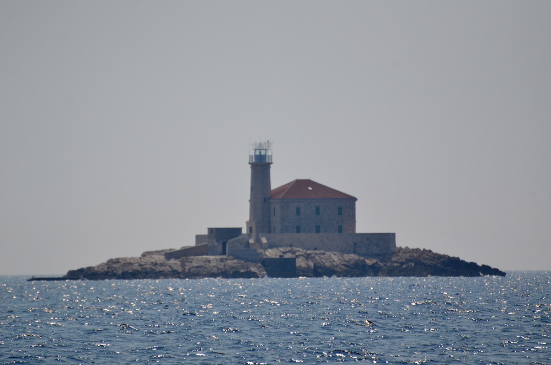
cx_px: 276
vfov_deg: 3.0
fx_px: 6871
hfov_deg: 4.6
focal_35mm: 450
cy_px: 182
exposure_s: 1/4000
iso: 400
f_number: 5.6
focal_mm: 300
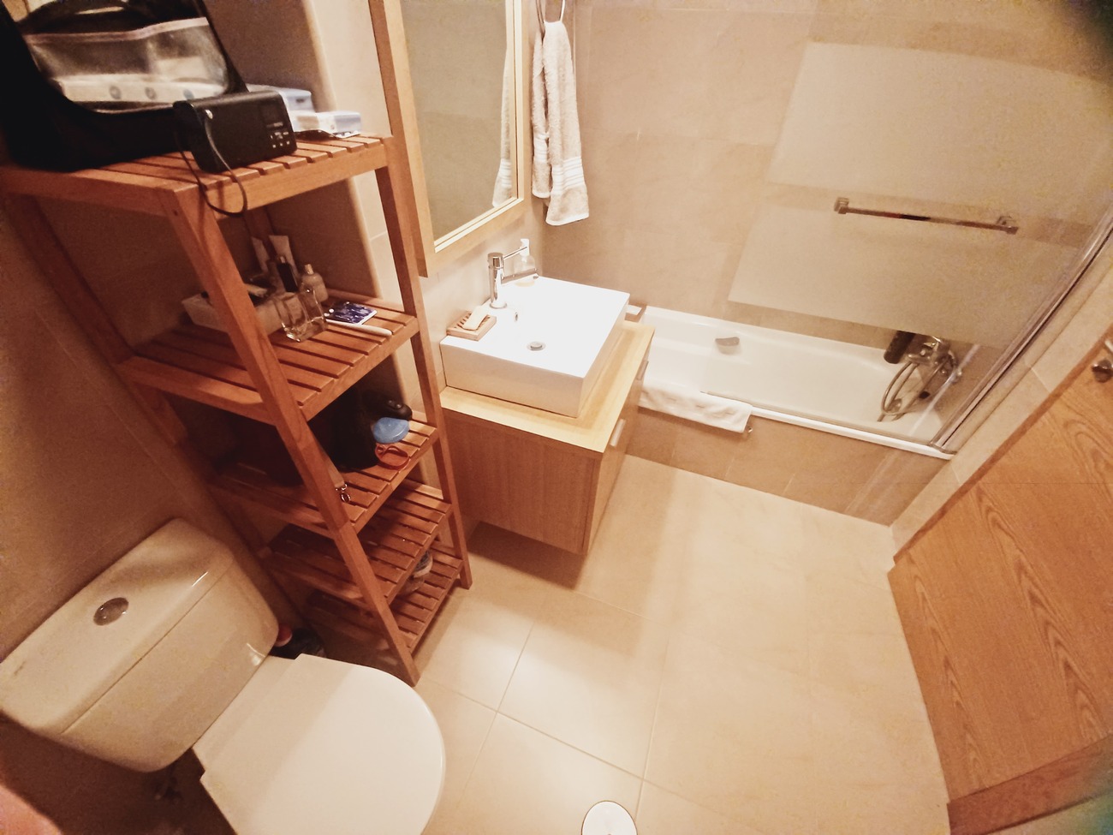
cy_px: 418
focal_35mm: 13
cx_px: 556
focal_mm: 1.42
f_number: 2.2
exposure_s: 1/14
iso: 320
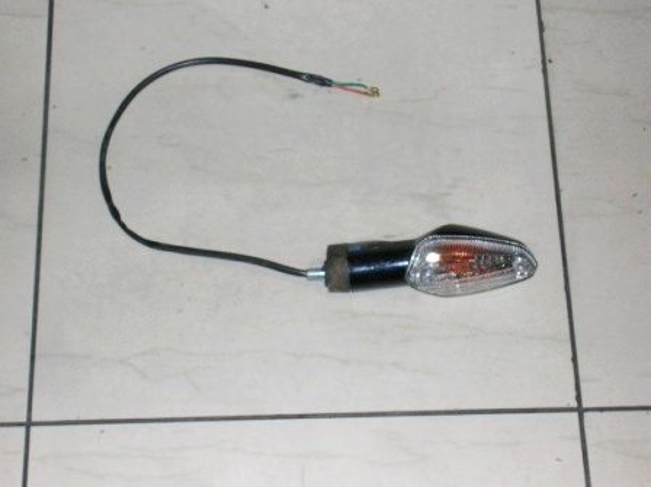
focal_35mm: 87
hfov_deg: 22.5
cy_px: 244
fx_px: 1634
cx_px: 326
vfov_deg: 16.9
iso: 60
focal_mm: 14.5
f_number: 4.4
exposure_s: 1/60.1
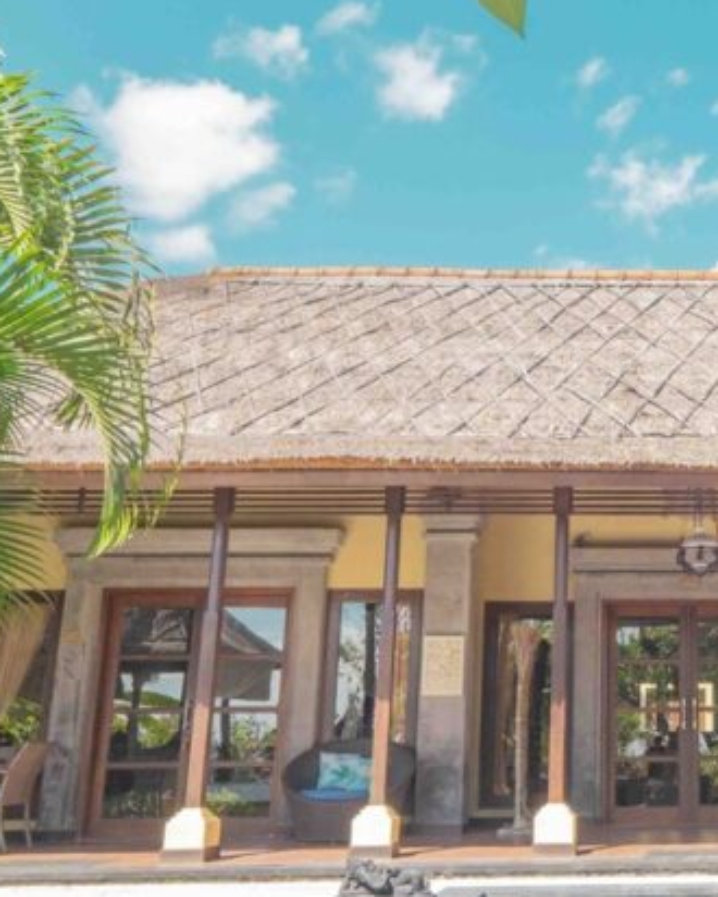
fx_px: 1088
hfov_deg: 33.2
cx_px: 731
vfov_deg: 44.7
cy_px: 500
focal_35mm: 41
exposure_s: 1/500
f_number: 6.4
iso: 400
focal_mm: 12
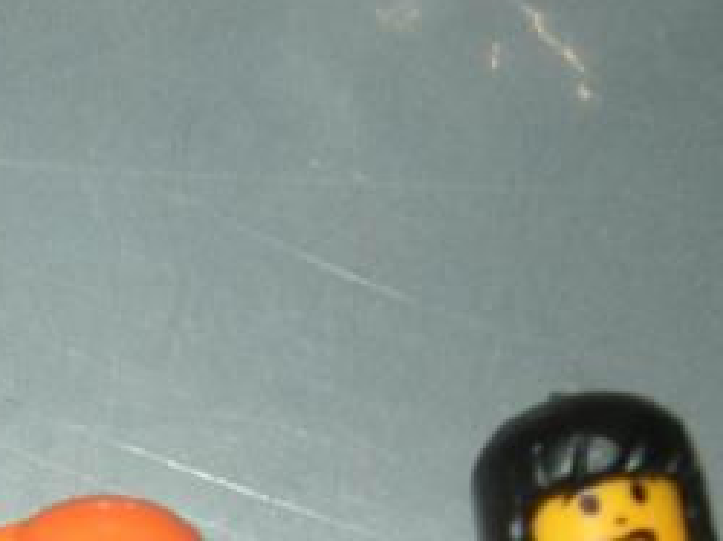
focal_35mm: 149
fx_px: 3109
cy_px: 864
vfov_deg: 9.6
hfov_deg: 13.2
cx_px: 127
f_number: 3.2
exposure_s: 1/60
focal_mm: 6.3
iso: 64
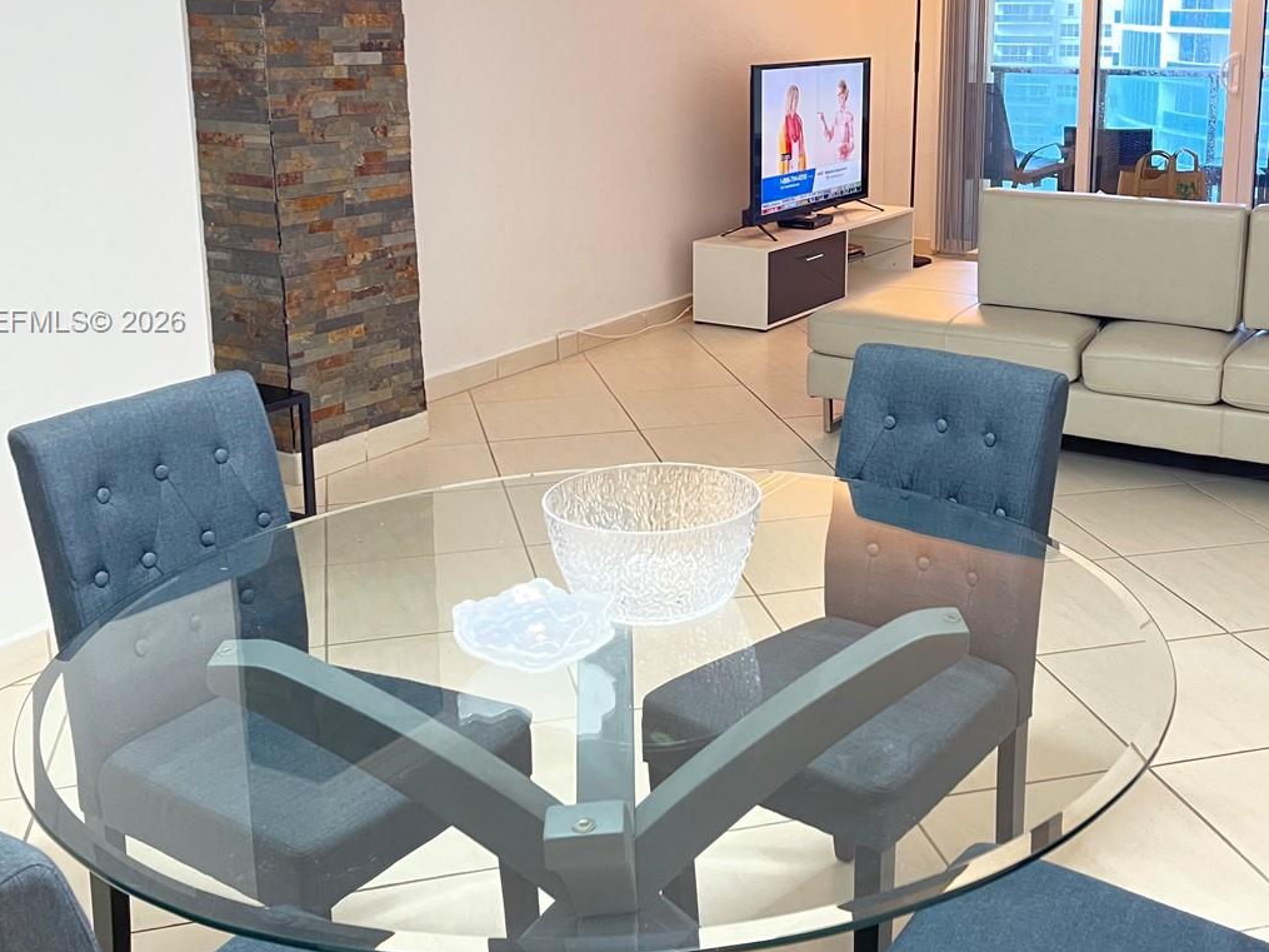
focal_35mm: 41
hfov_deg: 45.4
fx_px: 1503
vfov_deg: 34.8
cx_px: 795
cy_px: 323
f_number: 1.6
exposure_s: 1/60
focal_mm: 5.1
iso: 500
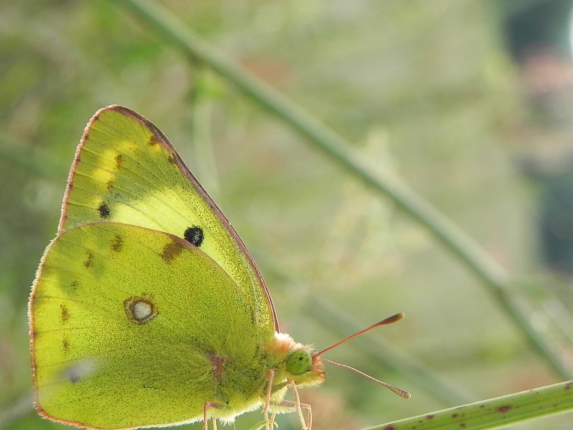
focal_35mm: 114
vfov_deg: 13.0
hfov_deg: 17.2
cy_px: 277
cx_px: 221
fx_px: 1887
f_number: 5
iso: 160
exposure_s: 1/161
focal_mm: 15.1
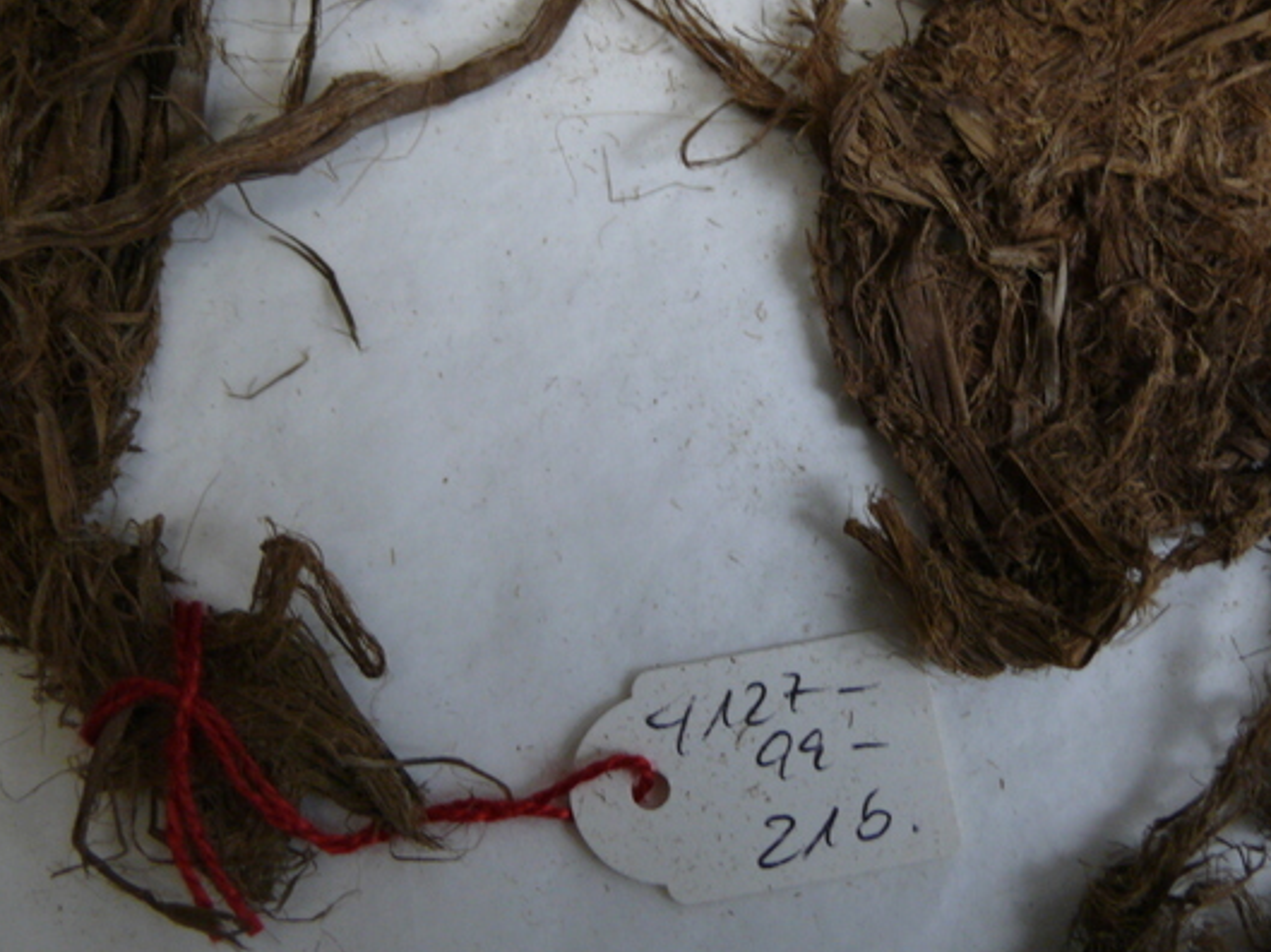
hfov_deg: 34.3
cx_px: 730
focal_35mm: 56
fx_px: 2055
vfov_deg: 25.9
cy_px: 298
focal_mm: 7.9
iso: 125
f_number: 2.8
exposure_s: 1/30
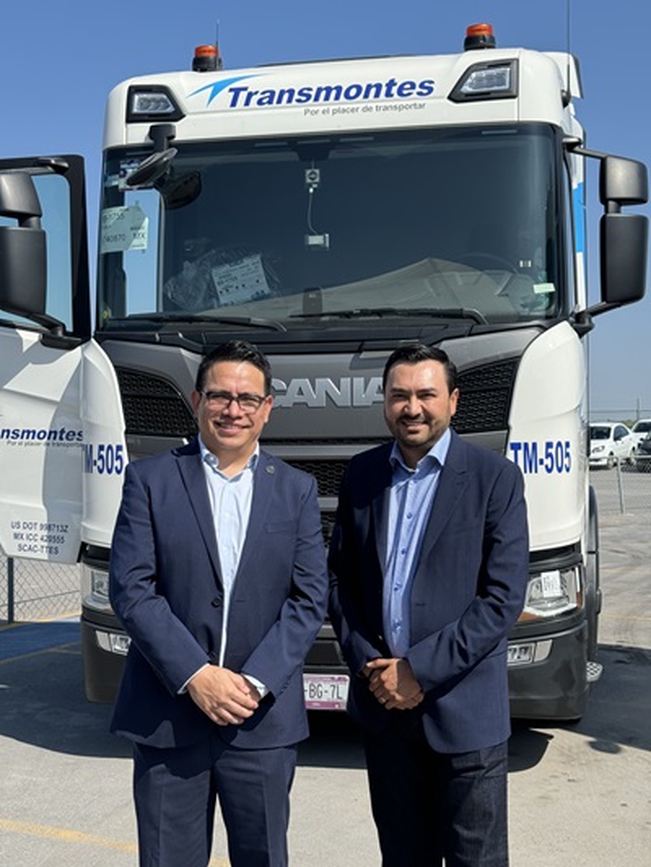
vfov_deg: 39.6
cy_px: 434
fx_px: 1203
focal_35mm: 48
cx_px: 326
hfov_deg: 30.3
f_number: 1.78
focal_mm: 6.76
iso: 64
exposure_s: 1/3425
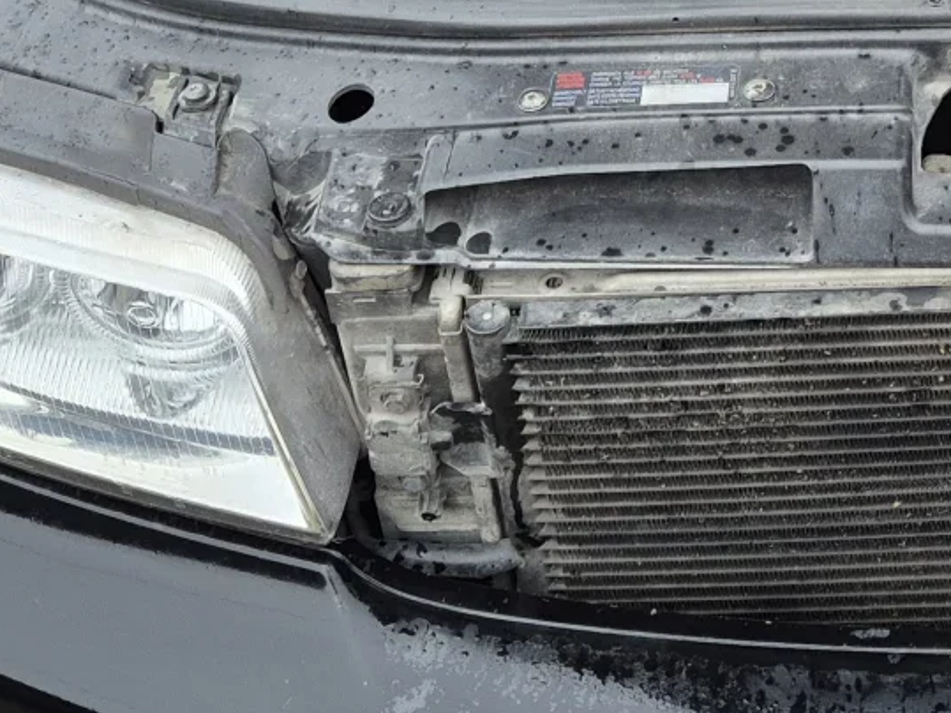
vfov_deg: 17.4
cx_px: 955
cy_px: -56
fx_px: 2252
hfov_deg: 22.9
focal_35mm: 82
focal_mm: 5.4
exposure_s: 1/100
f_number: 1.8
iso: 250
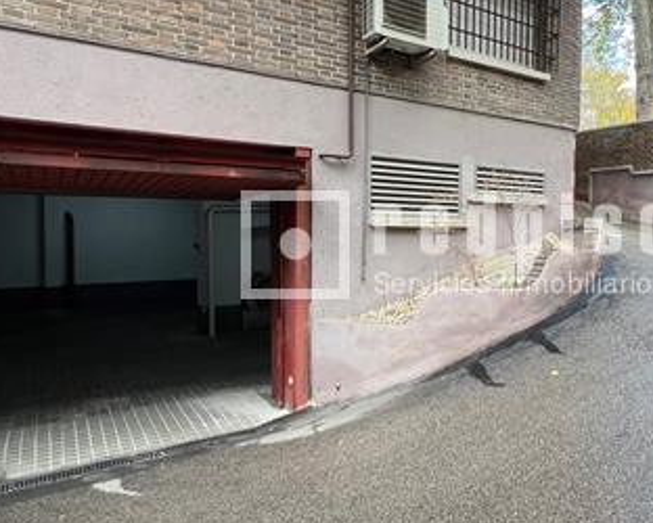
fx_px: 503
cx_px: 458
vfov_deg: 54.9
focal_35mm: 26
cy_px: 247
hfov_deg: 63.5
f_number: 1.8
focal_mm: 1.57
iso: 32
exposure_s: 1/99
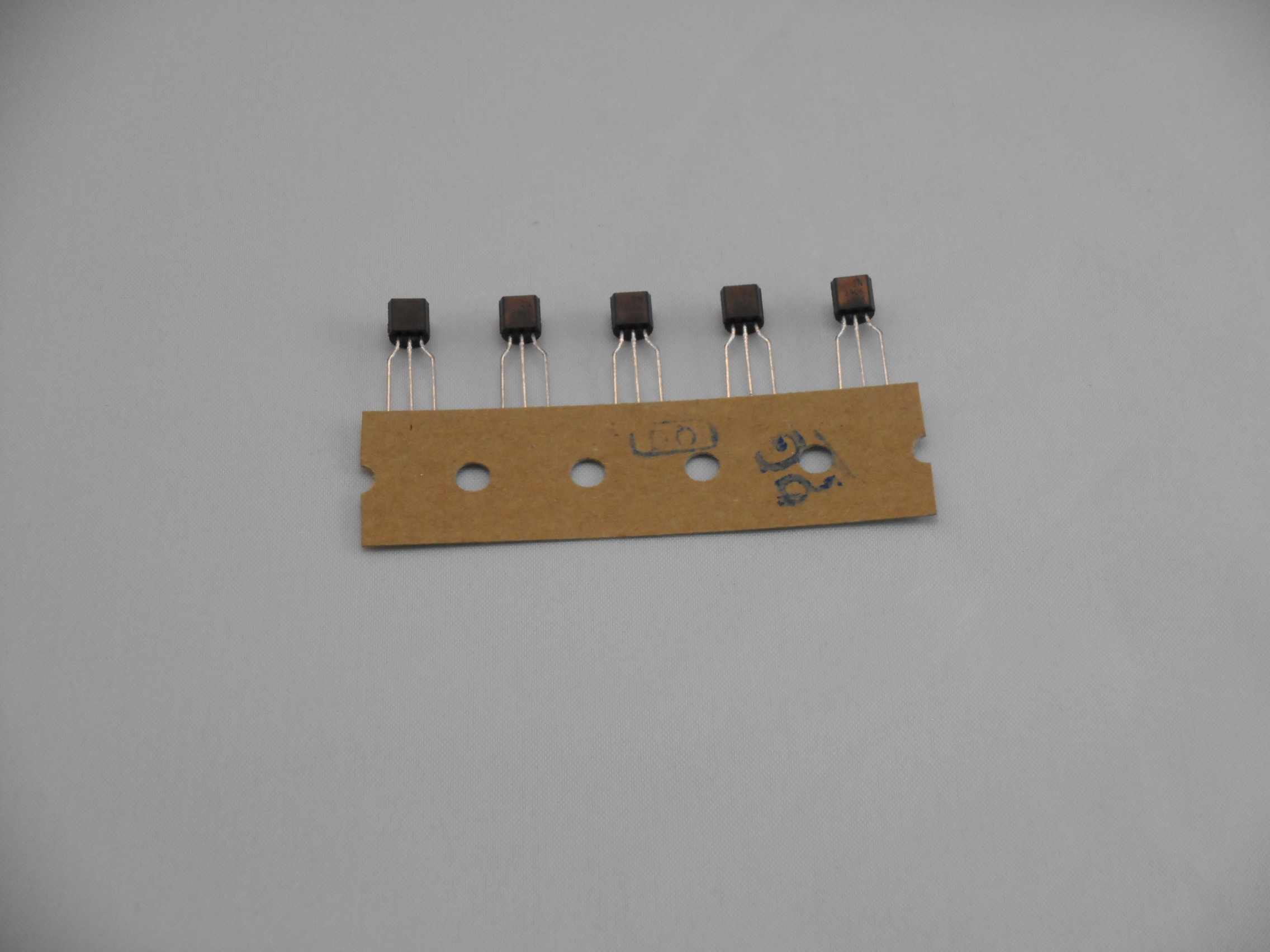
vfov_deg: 14.5
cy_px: 476
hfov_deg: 19.3
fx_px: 3742
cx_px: 635
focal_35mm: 102
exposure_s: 1/60
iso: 320
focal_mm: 18.2
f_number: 5.8
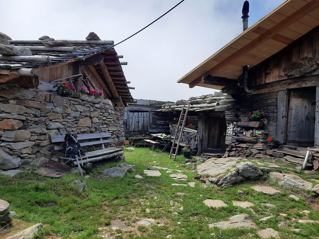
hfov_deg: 69.4
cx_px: 160
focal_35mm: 25
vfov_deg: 54.9
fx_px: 230
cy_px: 120
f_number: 2
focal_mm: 4.6
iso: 32
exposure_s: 1/961
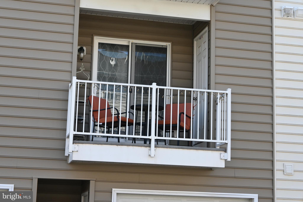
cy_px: 101
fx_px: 631
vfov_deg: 18.2
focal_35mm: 75
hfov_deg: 27.0
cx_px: 152
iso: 400
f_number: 6.3
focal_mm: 50
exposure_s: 1/200
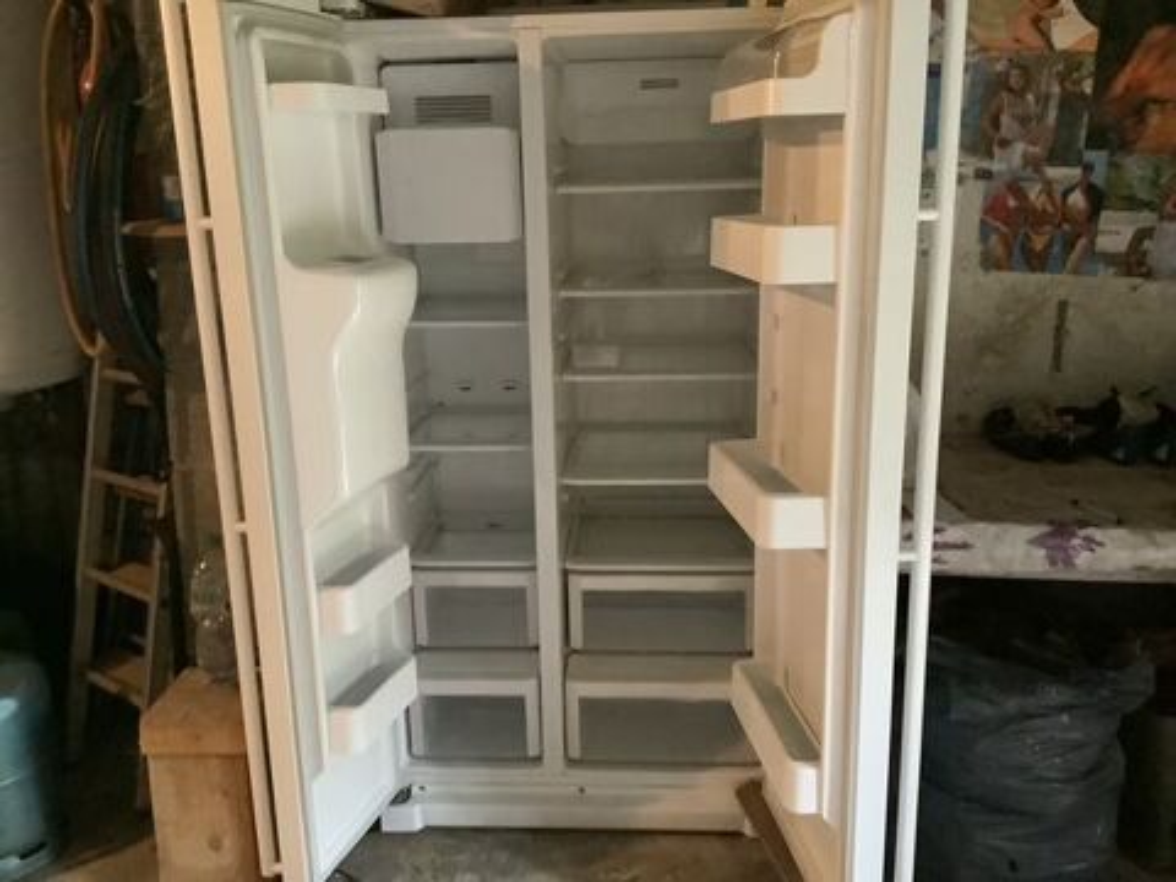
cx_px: 588
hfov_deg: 58.4
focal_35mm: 31
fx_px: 1053
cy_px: 441
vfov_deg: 45.4
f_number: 2.4
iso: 640
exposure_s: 1/20
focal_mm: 3.3
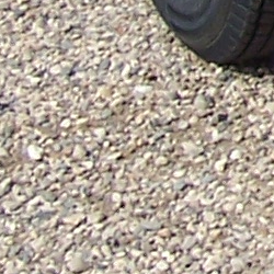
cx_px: 964
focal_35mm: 310
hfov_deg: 5.2
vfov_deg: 5.5
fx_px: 2776
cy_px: -284
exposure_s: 1/750
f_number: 4
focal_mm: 6.3
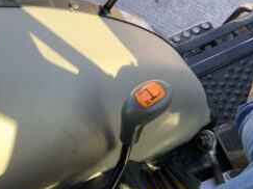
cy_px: 122
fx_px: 314
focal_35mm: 43
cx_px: 93
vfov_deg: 33.4
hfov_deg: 43.5
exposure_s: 1/122
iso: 20
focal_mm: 3
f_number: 1.8
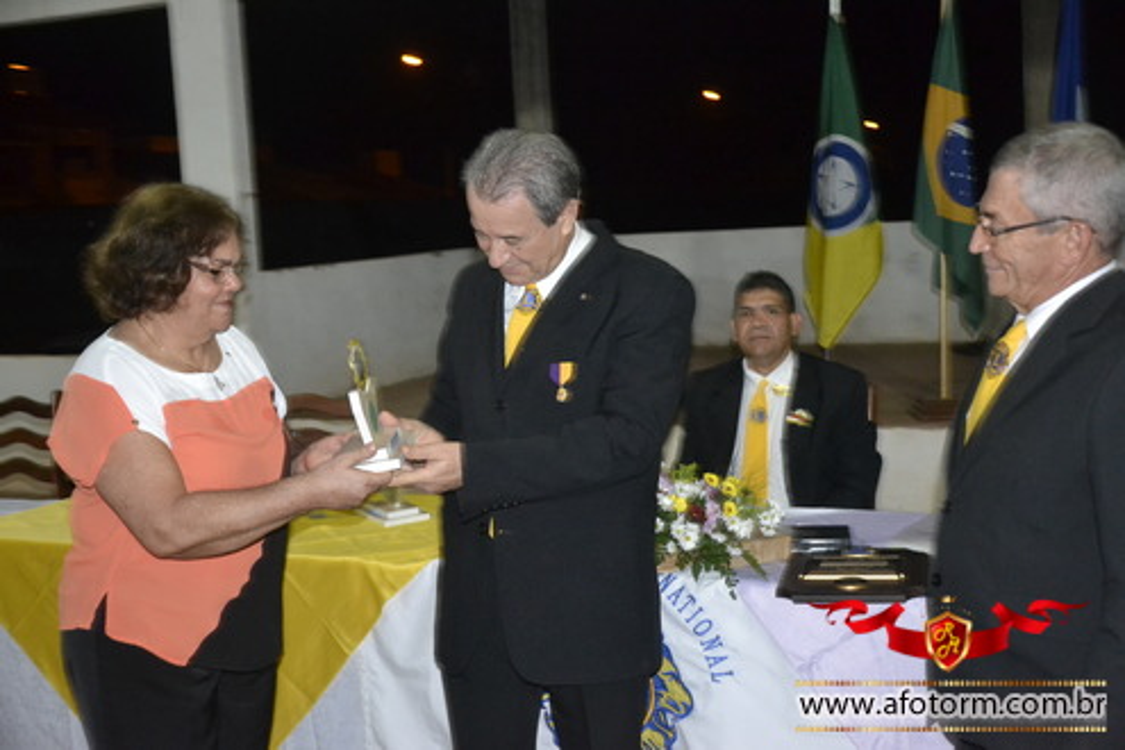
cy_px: 375
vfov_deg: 28.9
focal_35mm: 46
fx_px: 1453
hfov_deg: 42.3
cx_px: 562
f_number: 4
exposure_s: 1/60
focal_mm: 31
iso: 3200
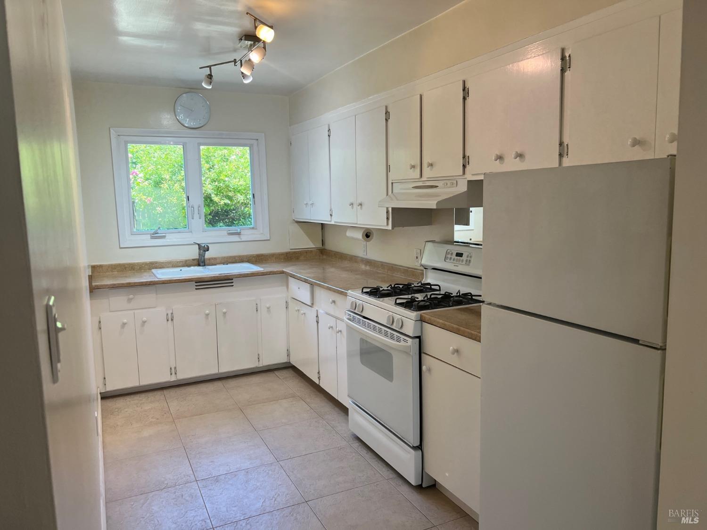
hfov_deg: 67.3
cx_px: 354
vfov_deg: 53.1
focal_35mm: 26
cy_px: 265
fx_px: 531
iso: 64
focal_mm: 5.7
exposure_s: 1/120
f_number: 1.5
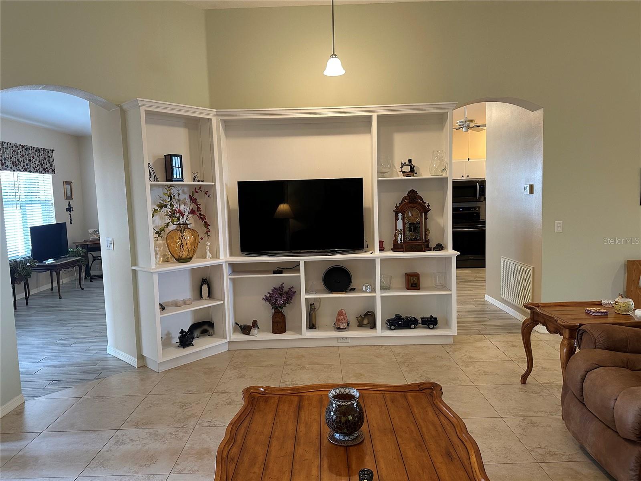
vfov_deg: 56.8
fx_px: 444
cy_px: 240
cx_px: 320
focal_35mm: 24
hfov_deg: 71.6
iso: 200
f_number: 1.78
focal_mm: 6.86
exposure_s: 1/60
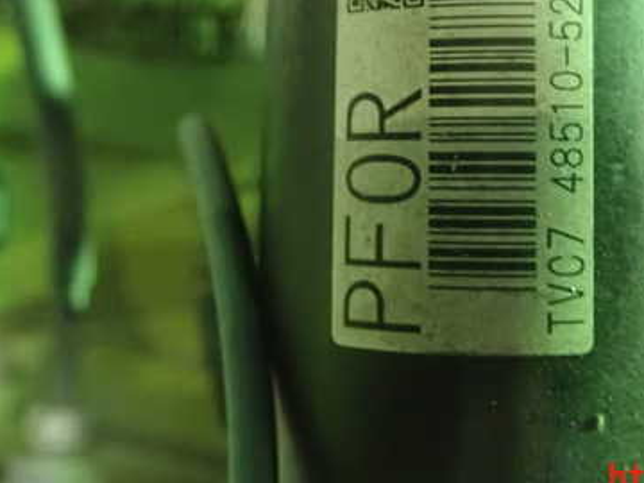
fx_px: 930
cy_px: 100
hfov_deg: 37.3
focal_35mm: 50
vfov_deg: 28.5
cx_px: 476
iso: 1600
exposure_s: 1/20
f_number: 2.3
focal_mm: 5.5
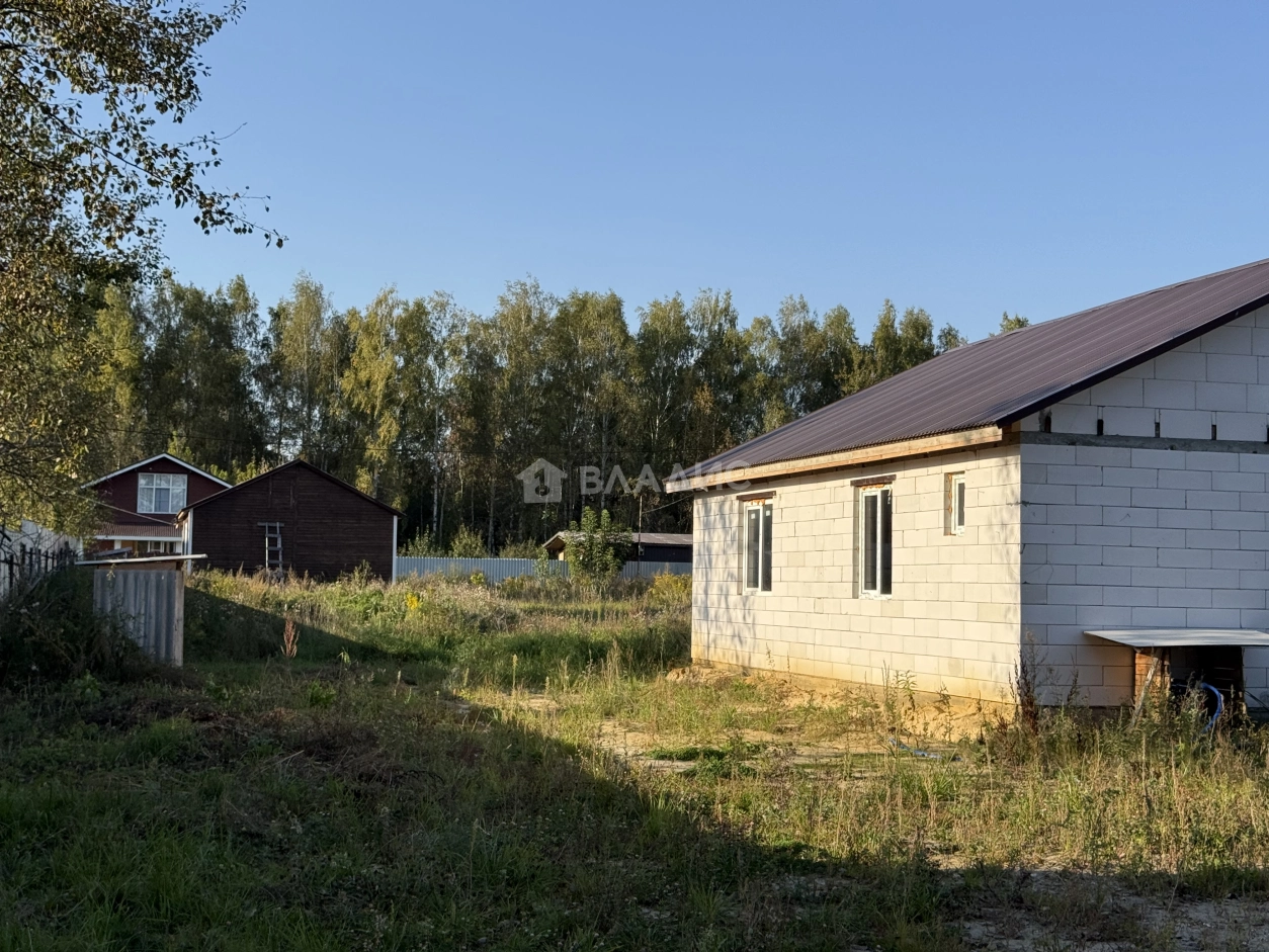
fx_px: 1760
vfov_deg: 30.3
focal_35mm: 48
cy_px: 476
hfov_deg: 39.6
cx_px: 634
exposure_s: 1/3096
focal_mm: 6.76
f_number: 1.78
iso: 64
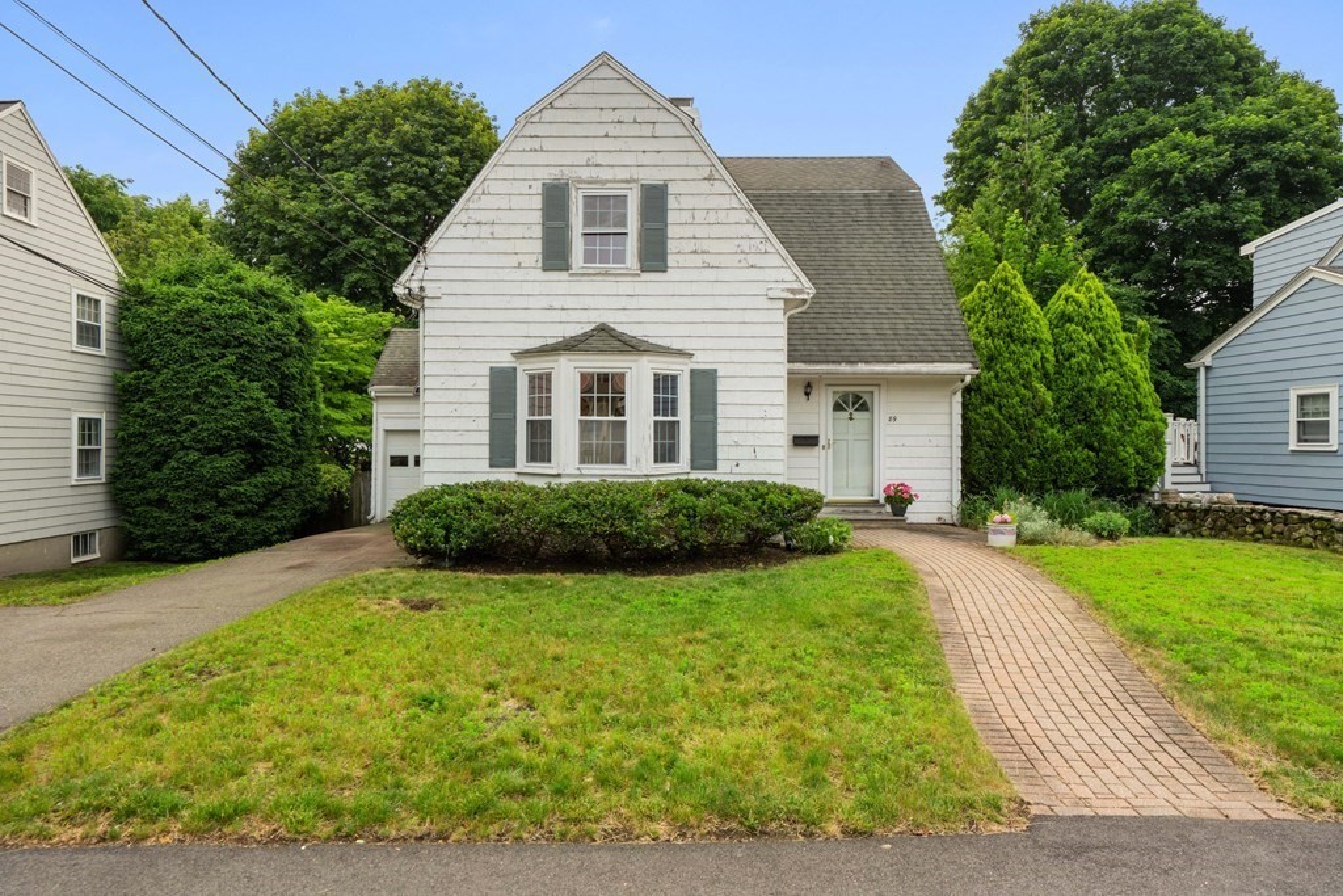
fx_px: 821
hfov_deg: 78.6
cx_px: 672
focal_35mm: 22
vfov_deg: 57.2
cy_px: 448
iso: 250
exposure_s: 1/125
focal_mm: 22
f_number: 11
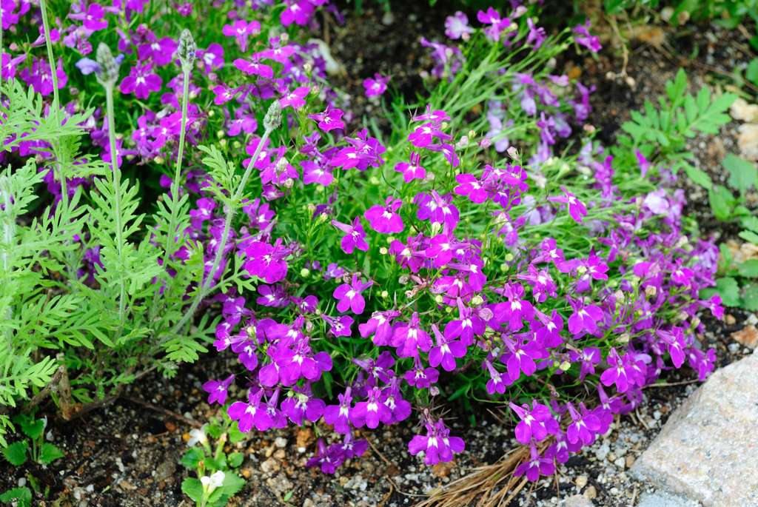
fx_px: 1201
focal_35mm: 57
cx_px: 379
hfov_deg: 35.0
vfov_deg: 23.8
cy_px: 254
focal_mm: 38
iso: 100
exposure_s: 1/30
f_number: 8
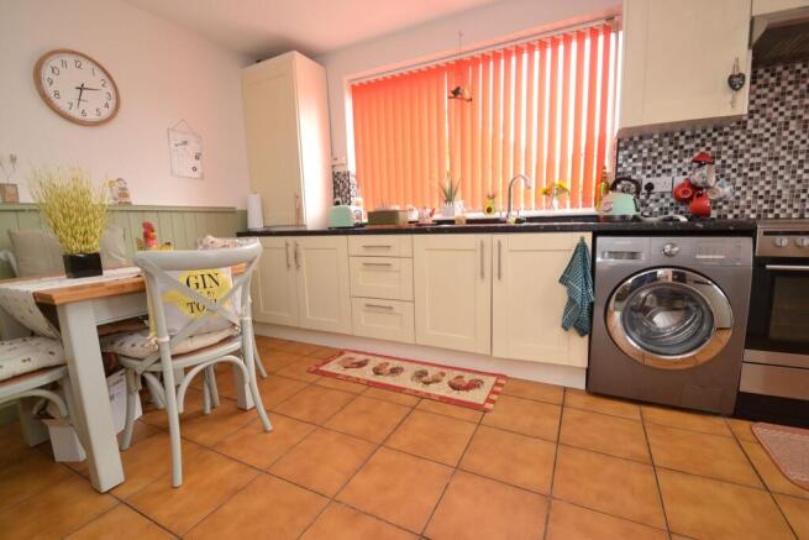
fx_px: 337
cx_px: 404
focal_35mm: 15
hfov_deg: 100.4
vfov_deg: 77.4
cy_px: 270
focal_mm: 10
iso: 400
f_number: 4.5
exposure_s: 1/80
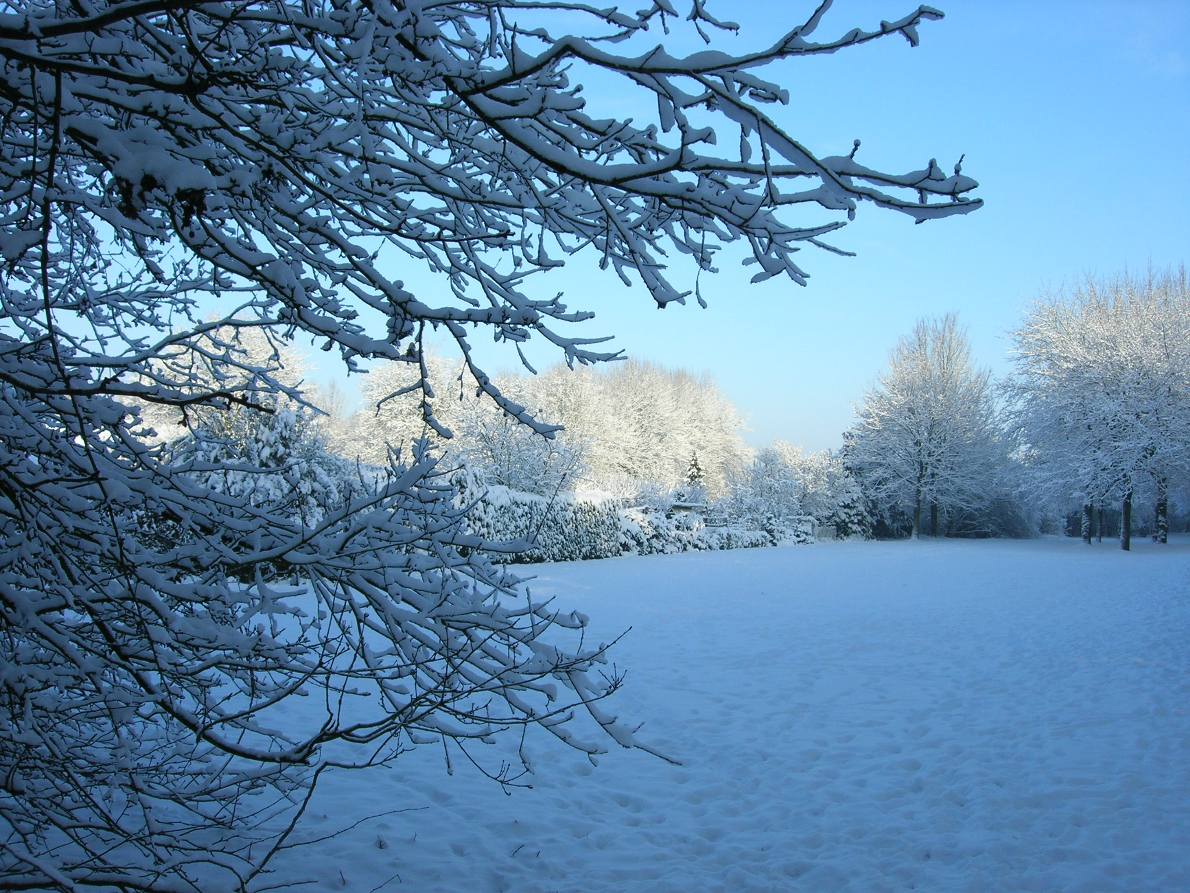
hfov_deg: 49.0
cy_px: 446
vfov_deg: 37.7
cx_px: 595
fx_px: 1306
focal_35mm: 38
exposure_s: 1/346
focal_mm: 7.8
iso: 64
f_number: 4.8
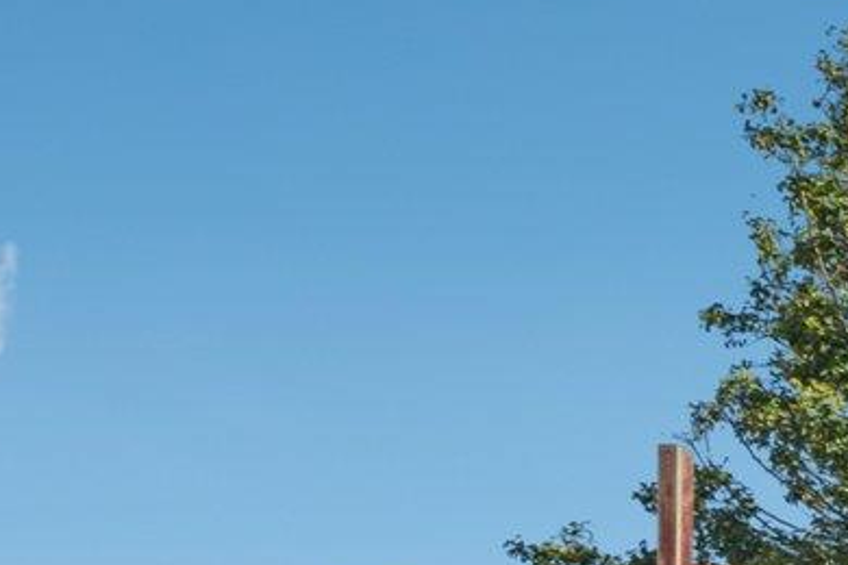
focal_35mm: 84
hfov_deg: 14.7
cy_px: 1275
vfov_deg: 13.1
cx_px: 2053
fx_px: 1979
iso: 200
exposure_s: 1/400
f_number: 8
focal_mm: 16
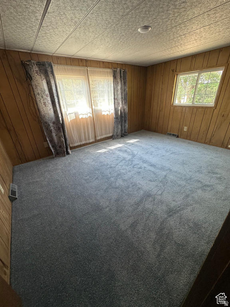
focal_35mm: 14
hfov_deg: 85.7
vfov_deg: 102.1
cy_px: 154
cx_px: 115
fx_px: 124
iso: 125
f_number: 2.2
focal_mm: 2.22
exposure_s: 1/120
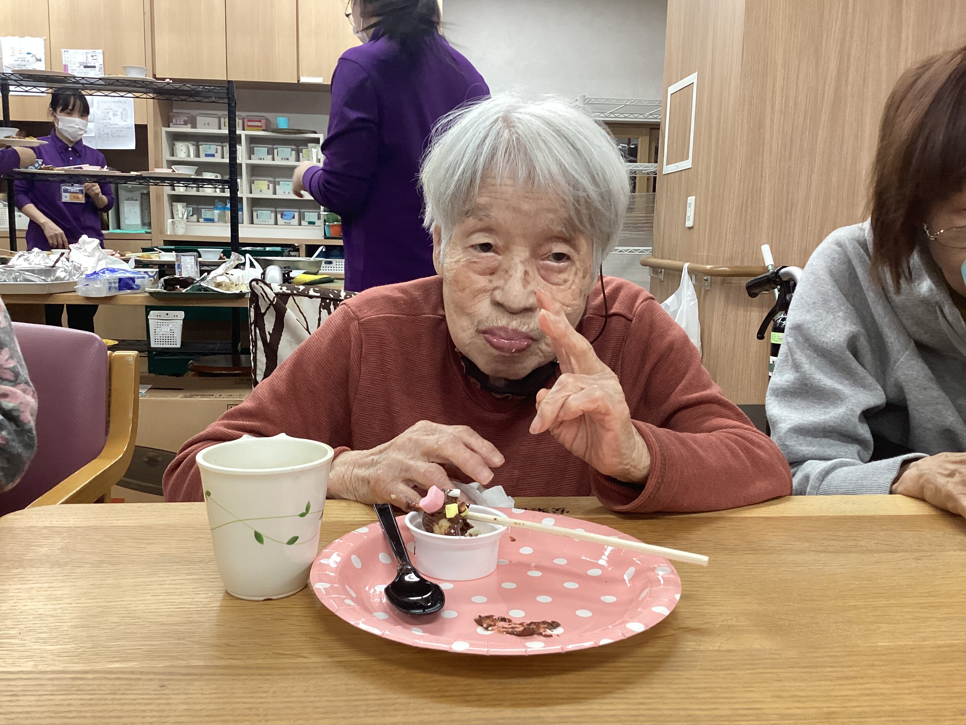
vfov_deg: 45.4
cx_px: 483
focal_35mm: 31
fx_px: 865
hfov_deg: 58.4
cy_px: 362
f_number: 2.4
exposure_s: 1/60
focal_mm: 3.3
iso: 160
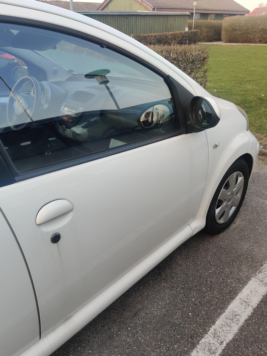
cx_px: 134
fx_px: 278
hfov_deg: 51.4
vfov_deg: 65.3
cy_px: 178
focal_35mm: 27
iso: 100
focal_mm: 4.75
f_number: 1.65
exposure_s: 1/117
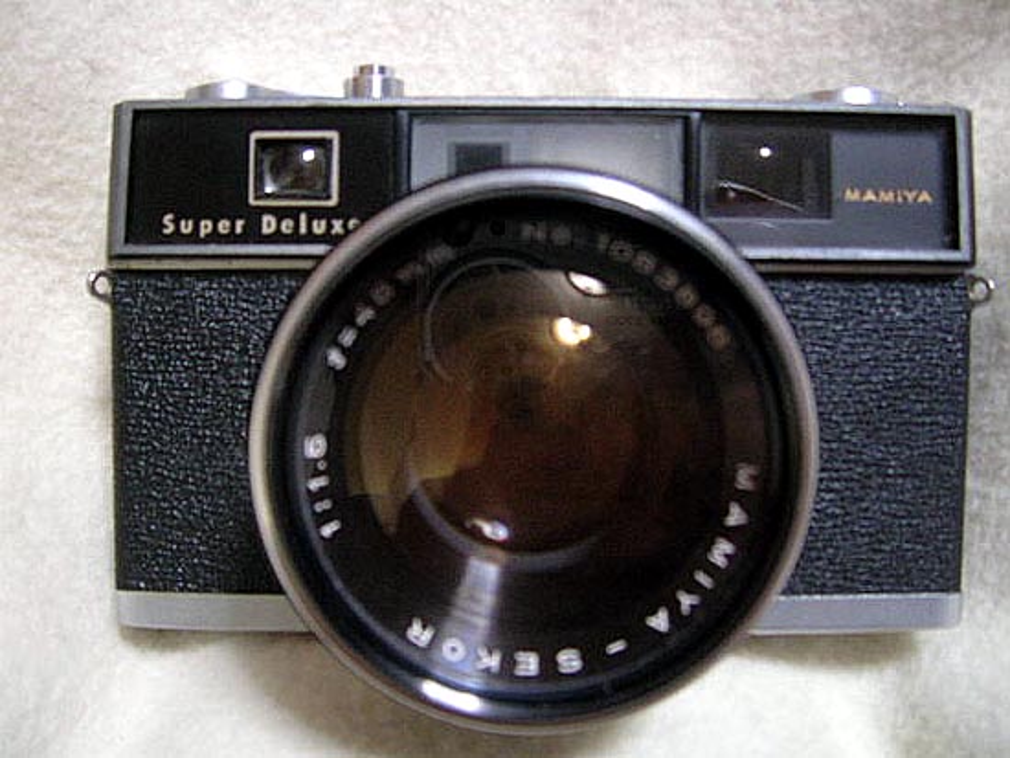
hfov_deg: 50.1
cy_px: 379
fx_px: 1080
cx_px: 505
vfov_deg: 38.7
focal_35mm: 37
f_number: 2.8
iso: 172
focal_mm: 5.7
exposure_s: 1/4.7
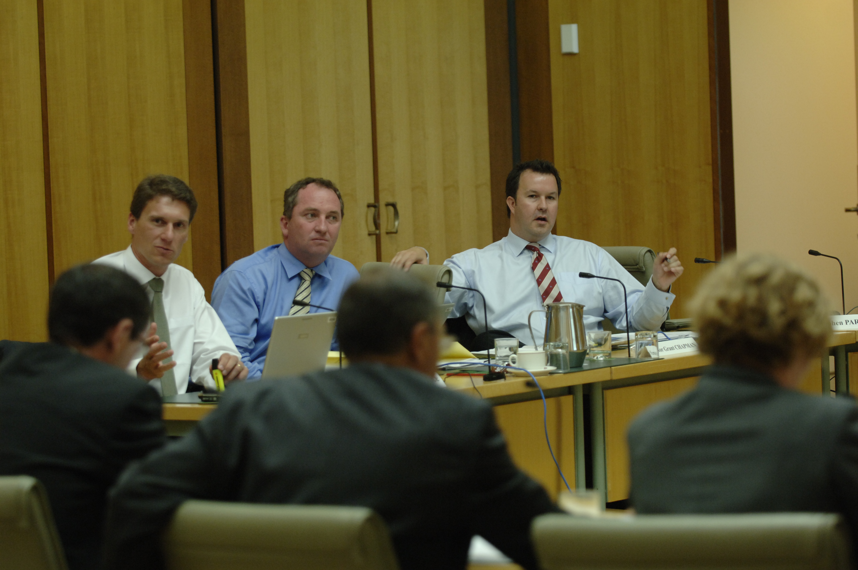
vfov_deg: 8.7
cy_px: 285
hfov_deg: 13.1
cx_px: 429
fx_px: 3749
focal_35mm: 158
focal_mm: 105
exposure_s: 1/60
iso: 640
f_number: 2.8
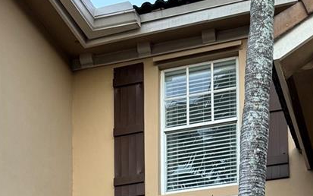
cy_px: 422
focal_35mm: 74
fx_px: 631
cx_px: 215
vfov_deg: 14.0
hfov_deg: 27.6
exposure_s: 1/99
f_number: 1.78
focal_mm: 6.86
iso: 200
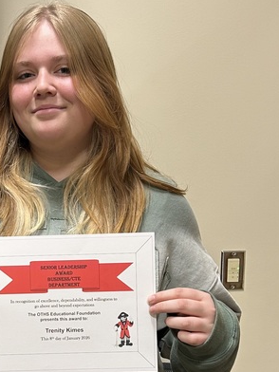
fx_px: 731
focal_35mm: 68
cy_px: 284
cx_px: 55
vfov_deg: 28.1
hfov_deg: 21.3
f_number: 1.5
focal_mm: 5.7
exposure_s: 1/60
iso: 80
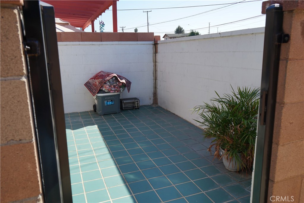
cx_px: 152
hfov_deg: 65.5
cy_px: 102
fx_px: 236
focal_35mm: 28
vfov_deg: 46.4
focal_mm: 28
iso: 100
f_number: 8
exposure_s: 1/125
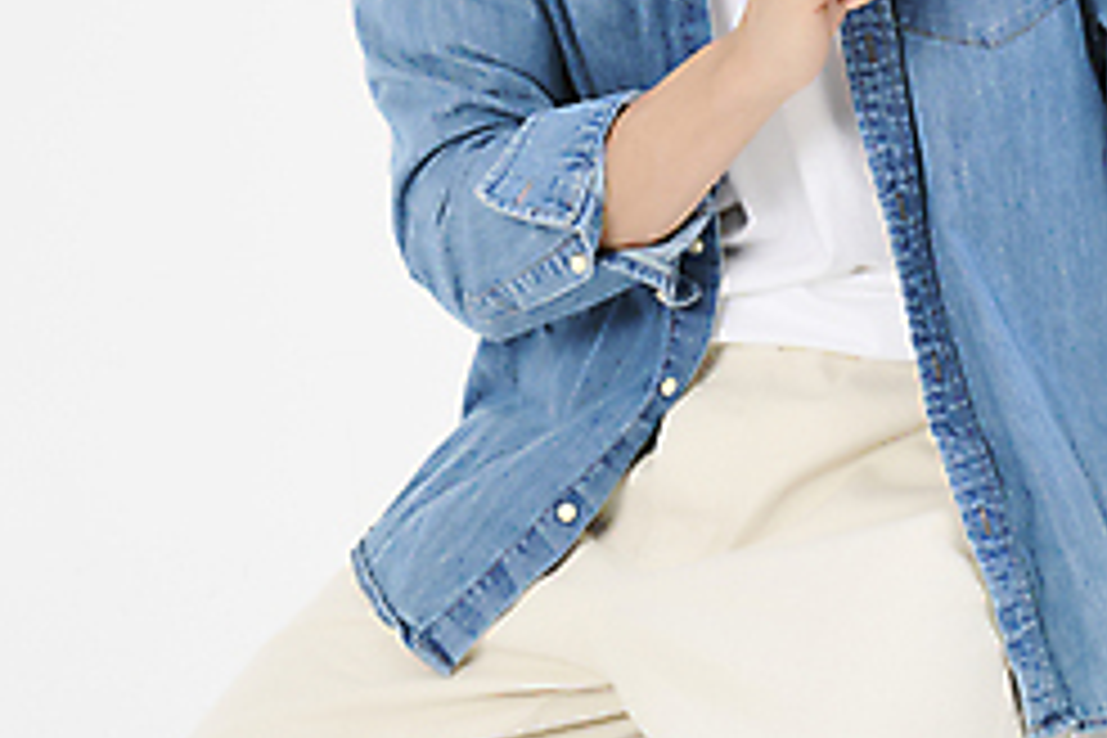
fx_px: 5258
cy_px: -135
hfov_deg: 12.0
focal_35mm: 171
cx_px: 675
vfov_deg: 8.0
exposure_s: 1/125
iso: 160
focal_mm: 70
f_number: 11
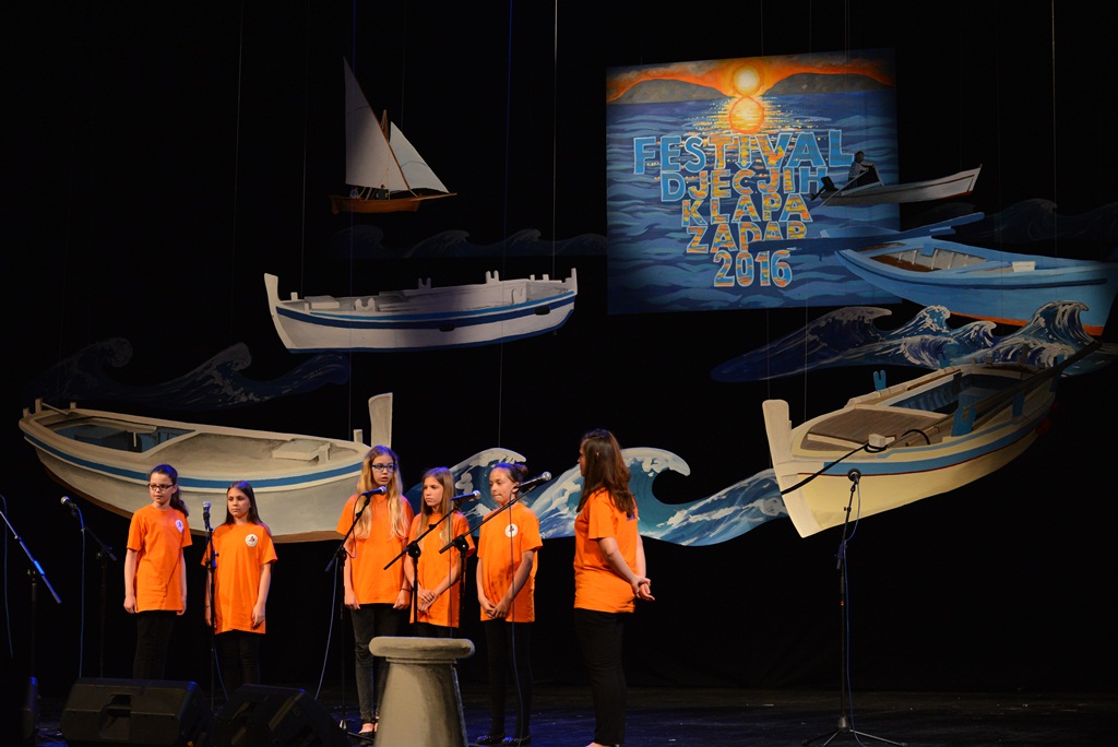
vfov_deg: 15.9
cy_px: 374
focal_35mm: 86
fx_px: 2672
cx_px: 559
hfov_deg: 23.6
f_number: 4.5
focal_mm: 86
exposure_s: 1/160
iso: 2000
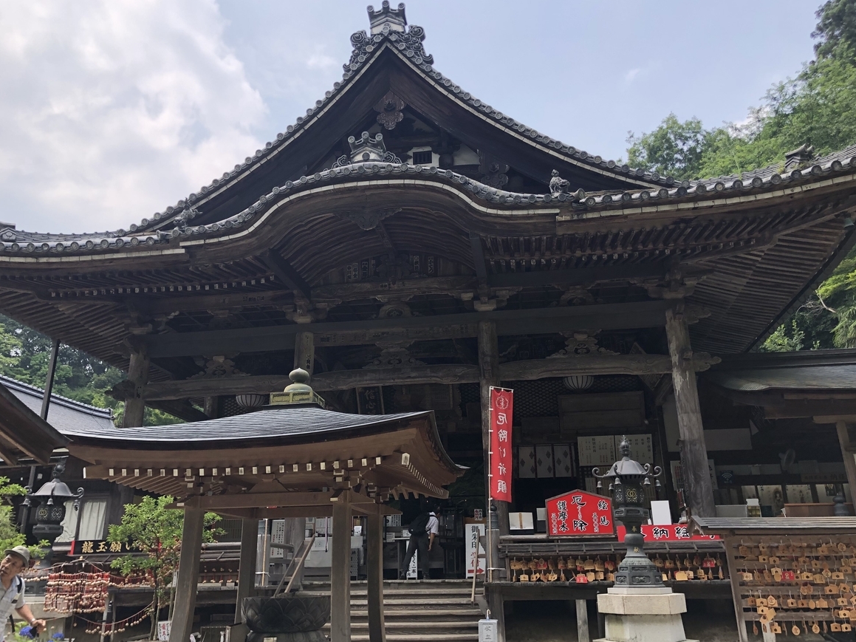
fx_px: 717
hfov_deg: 61.7
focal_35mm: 29
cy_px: 312
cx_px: 419
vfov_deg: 48.2
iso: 20
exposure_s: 1/666
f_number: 1.8
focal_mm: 4
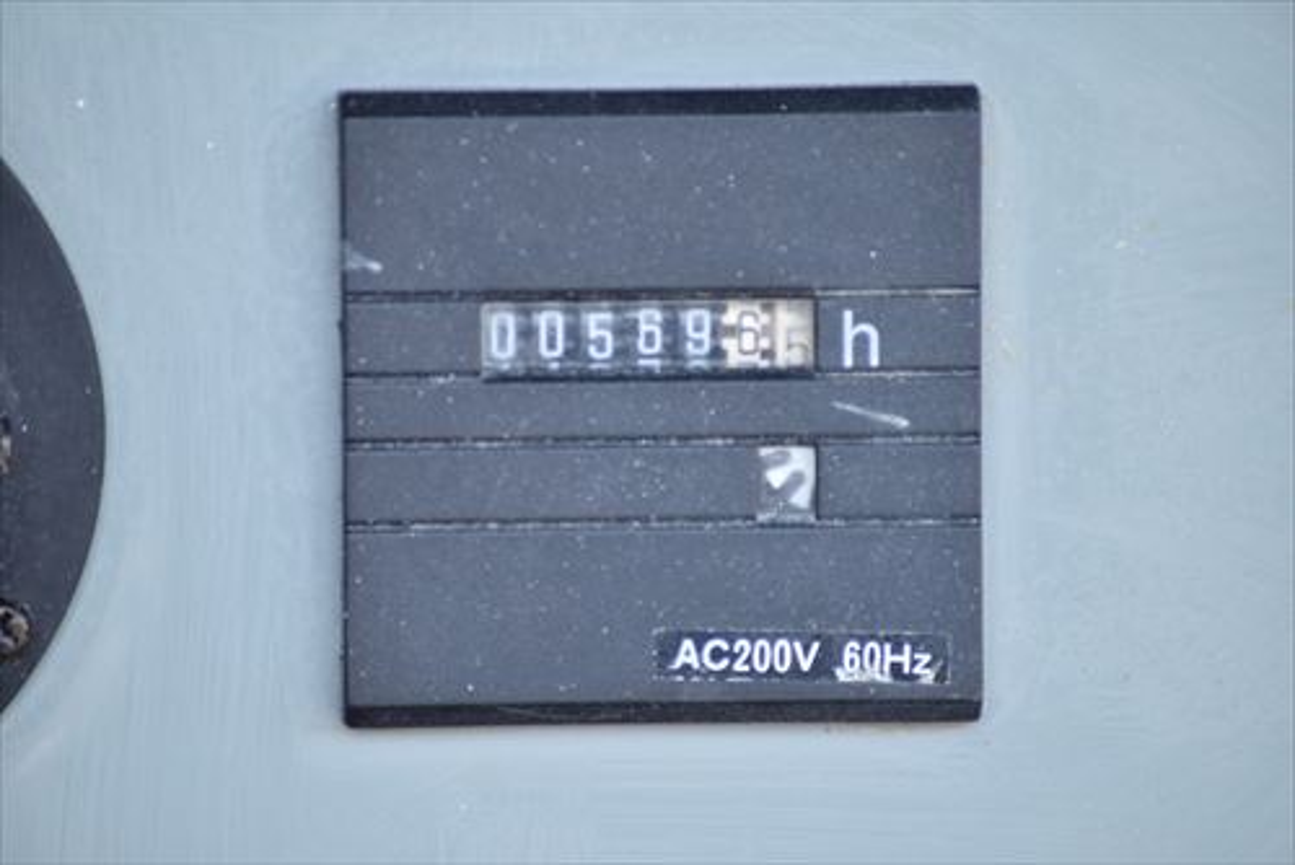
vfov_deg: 3.8
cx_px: 648
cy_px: 432
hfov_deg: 5.7
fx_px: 12957
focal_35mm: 360
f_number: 6.3
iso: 1250
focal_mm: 240
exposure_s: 1/800
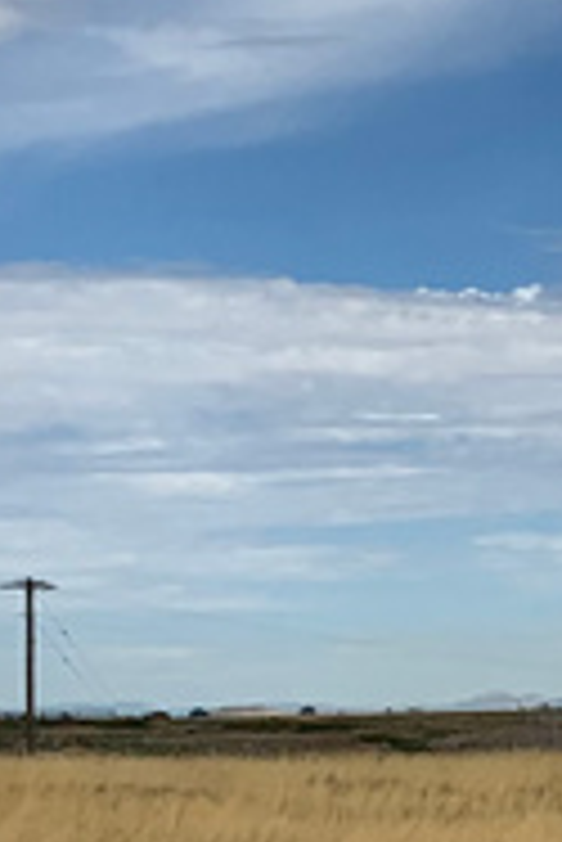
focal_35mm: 148
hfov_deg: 7.7
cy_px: 509
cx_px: 1848
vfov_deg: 13.8
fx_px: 3459
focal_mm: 4.25
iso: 25
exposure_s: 1/5714
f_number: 1.8
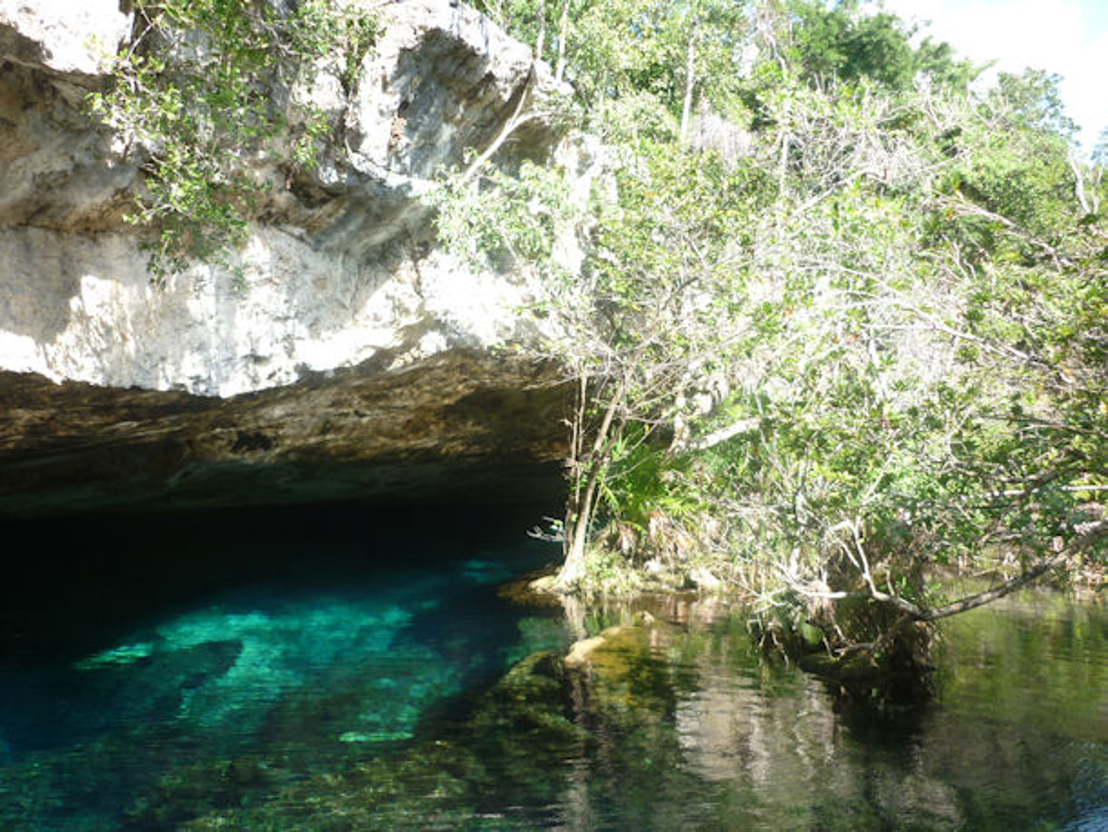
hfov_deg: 55.3
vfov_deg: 43.0
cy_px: 416
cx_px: 554
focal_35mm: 33
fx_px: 1057
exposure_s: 1/200
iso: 80
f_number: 2.8
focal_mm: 5.5
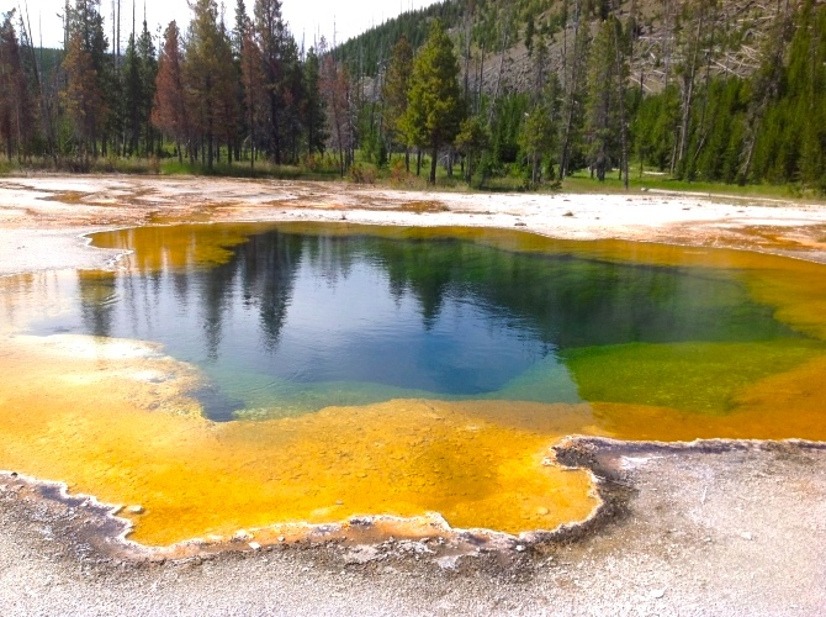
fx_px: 834
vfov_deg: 40.6
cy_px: 308
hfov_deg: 52.7
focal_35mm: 35
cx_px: 413
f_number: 2.4
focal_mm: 4.28
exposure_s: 1/1513
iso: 80
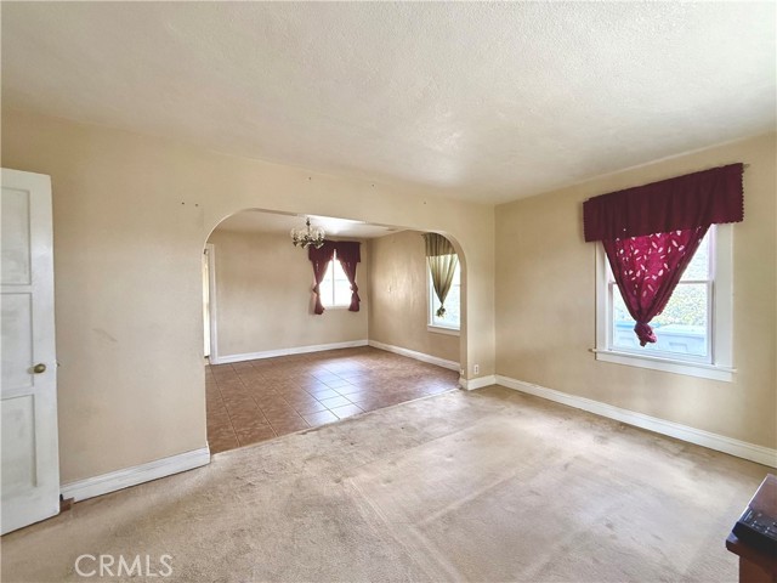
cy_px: 292
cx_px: 388
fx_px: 314
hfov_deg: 102.1
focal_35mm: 14
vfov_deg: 85.7
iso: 320
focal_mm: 2.22
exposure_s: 1/99
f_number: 2.2
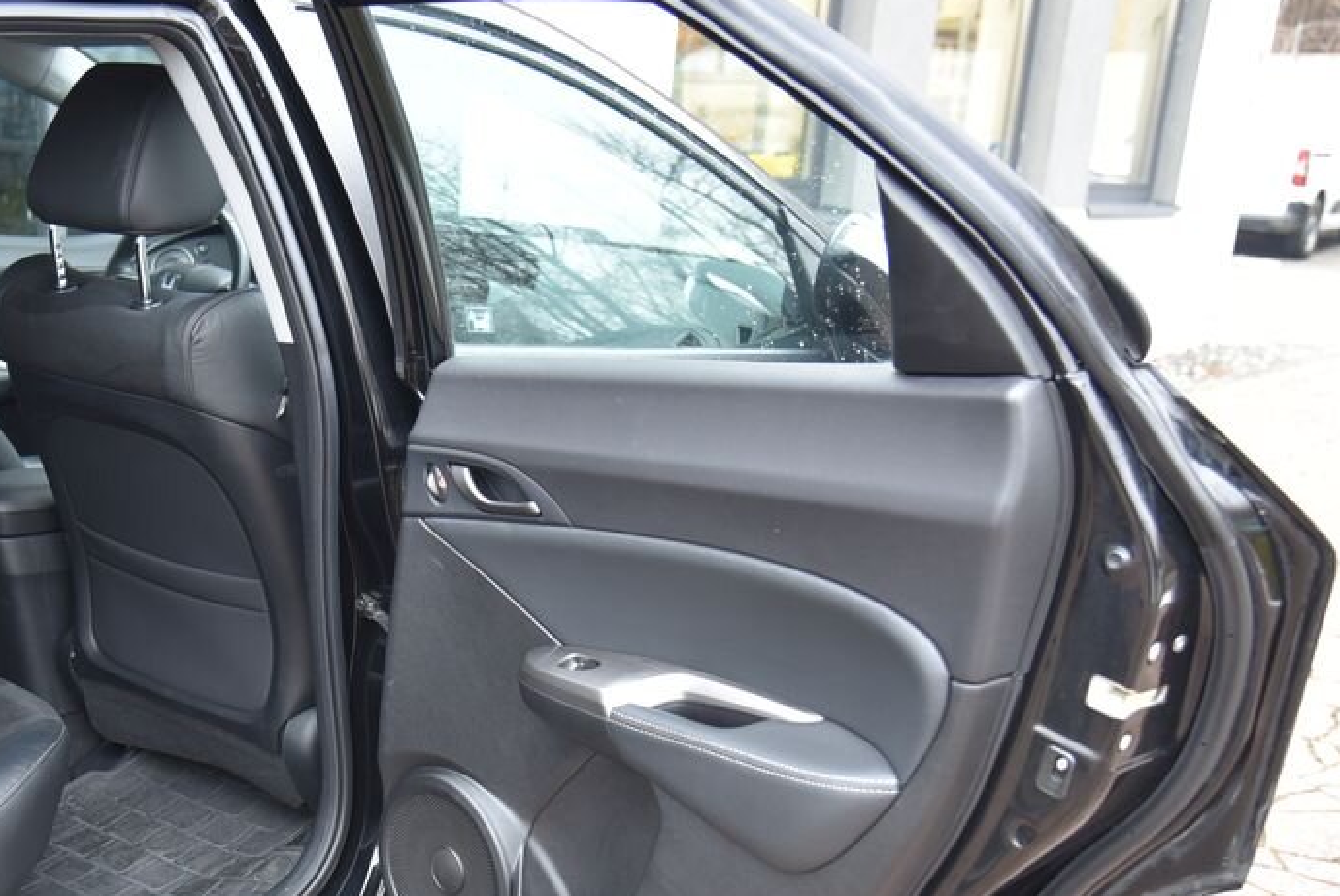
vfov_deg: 29.2
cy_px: 558
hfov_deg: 42.0
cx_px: 425
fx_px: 1713
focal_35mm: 46
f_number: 4
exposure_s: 1/20
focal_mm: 31
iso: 500
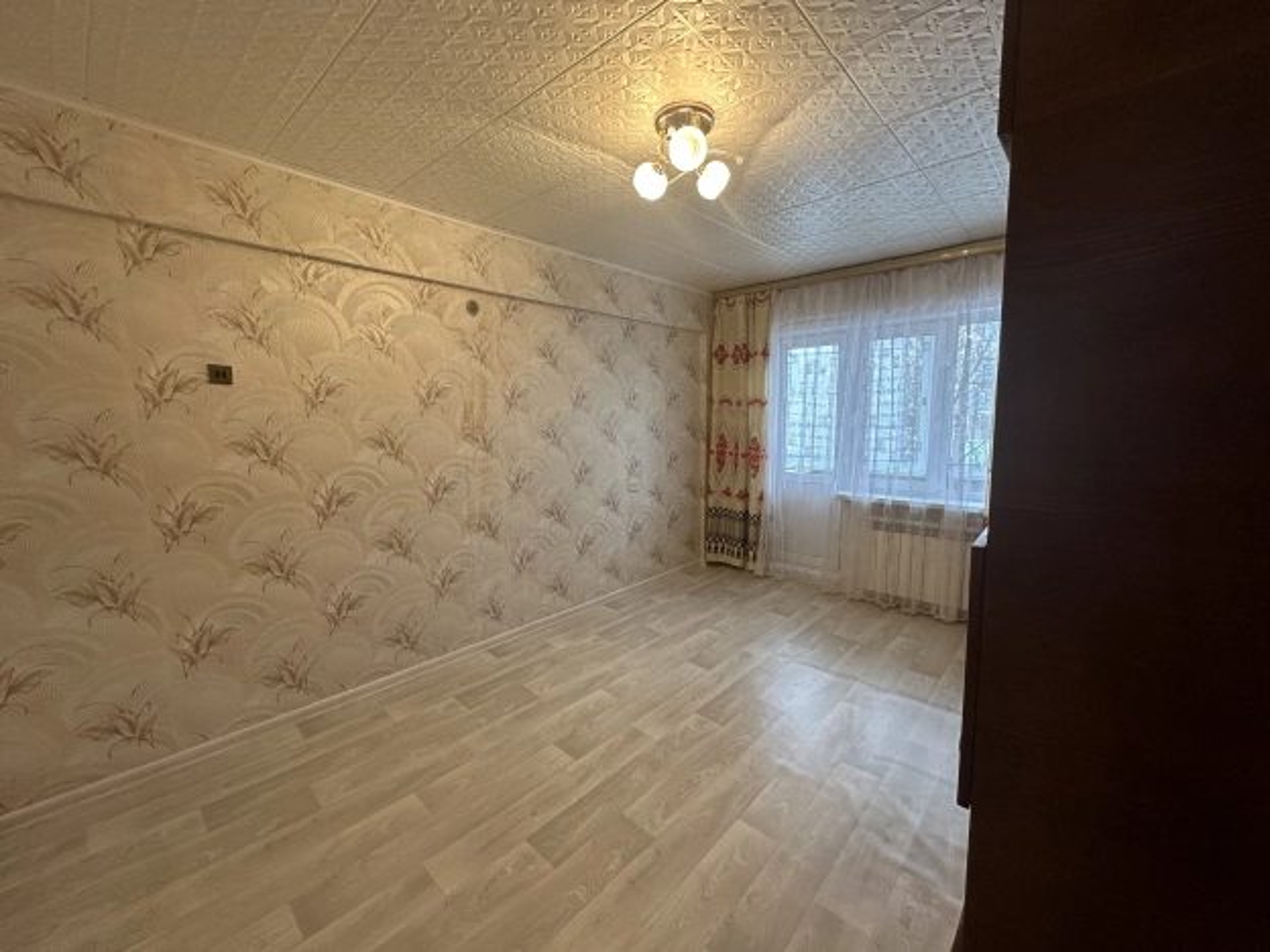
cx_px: 635
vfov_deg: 85.7
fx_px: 514
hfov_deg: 102.1
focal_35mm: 14
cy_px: 476
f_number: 2.2
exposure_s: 1/100
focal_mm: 2.22
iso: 160
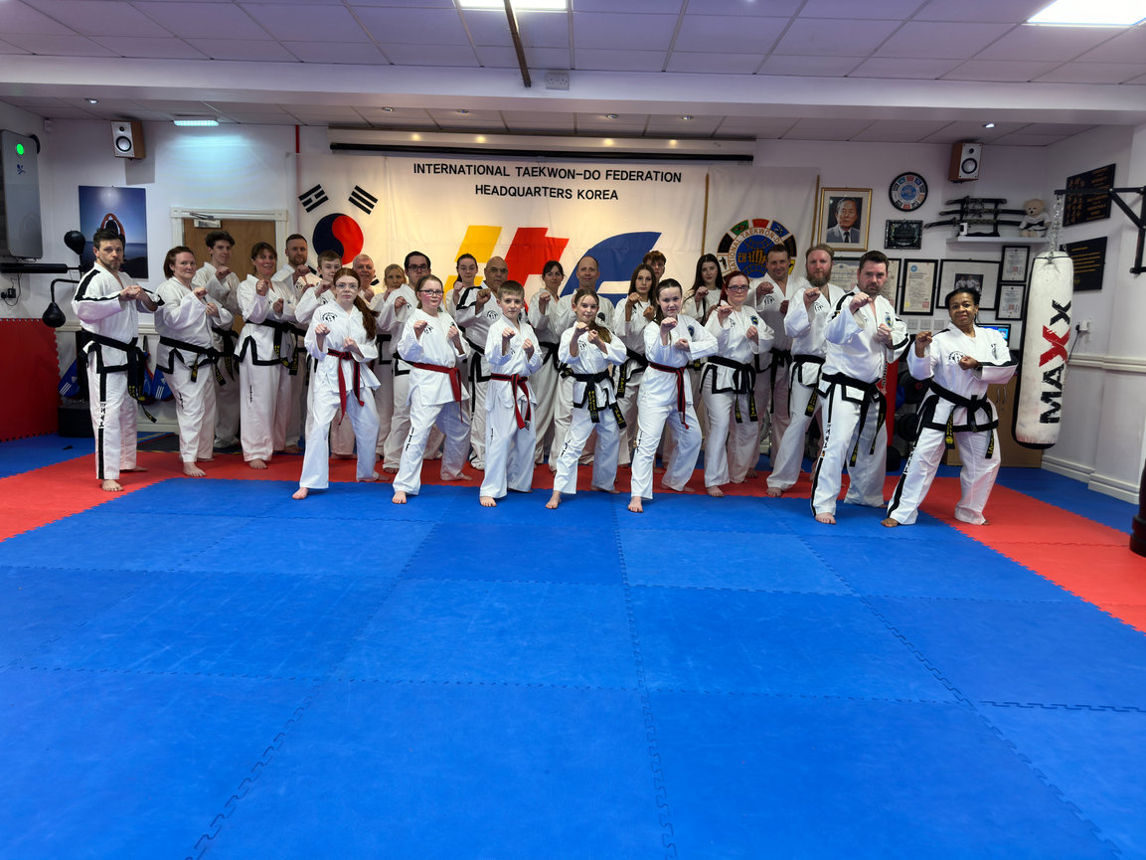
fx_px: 795
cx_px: 573
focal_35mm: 24
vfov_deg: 56.8
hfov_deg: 71.6
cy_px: 430
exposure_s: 1/50
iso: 125
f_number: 1.78
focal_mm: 6.86
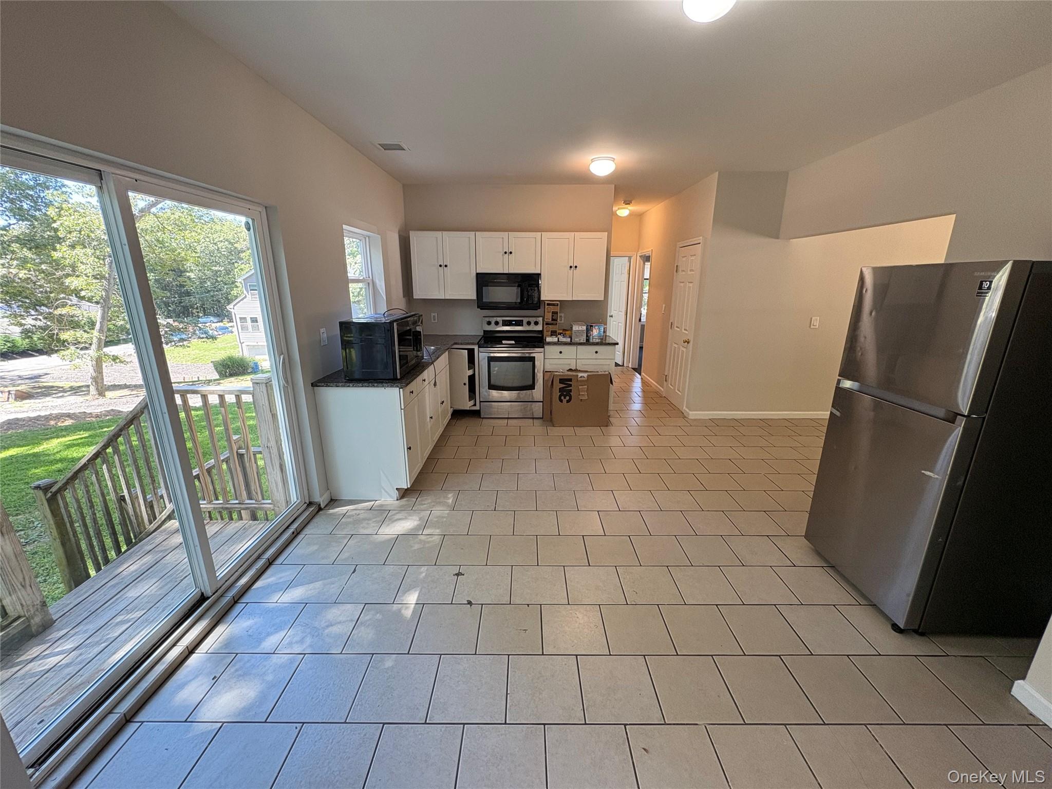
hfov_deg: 102.1
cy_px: 394
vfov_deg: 85.7
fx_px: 425
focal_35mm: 14
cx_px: 526
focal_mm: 2.22
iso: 125
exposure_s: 1/60
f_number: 2.2
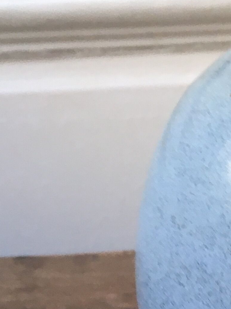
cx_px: 386
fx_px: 1015
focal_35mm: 114
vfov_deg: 16.8
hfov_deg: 12.1
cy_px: -11
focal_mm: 4.15
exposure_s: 1/33
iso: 40
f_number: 2.2
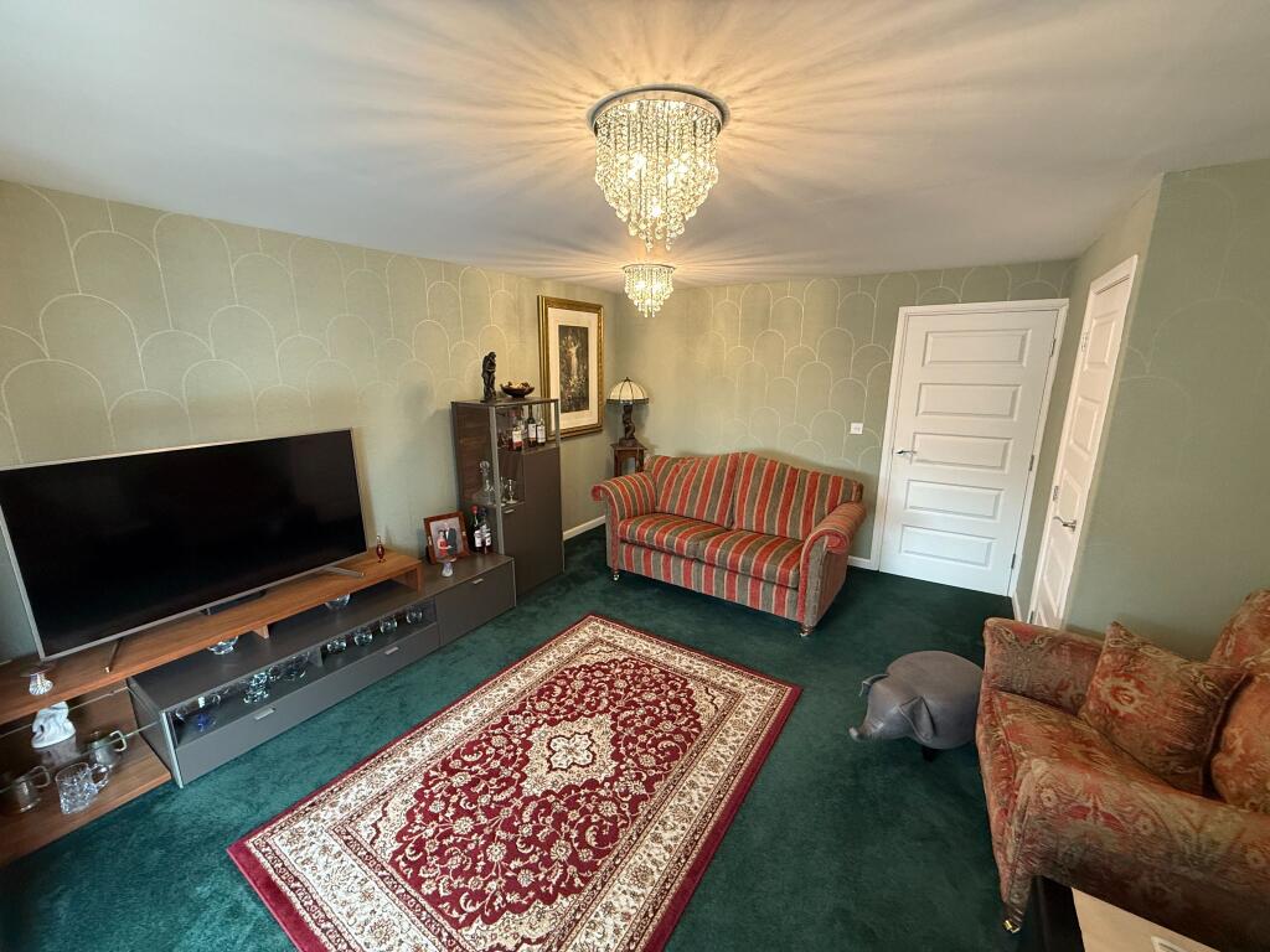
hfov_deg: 102.1
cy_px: 476
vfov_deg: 85.7
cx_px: 635
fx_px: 514
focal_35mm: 14
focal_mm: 2.22
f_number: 2.2
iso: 320
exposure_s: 1/50
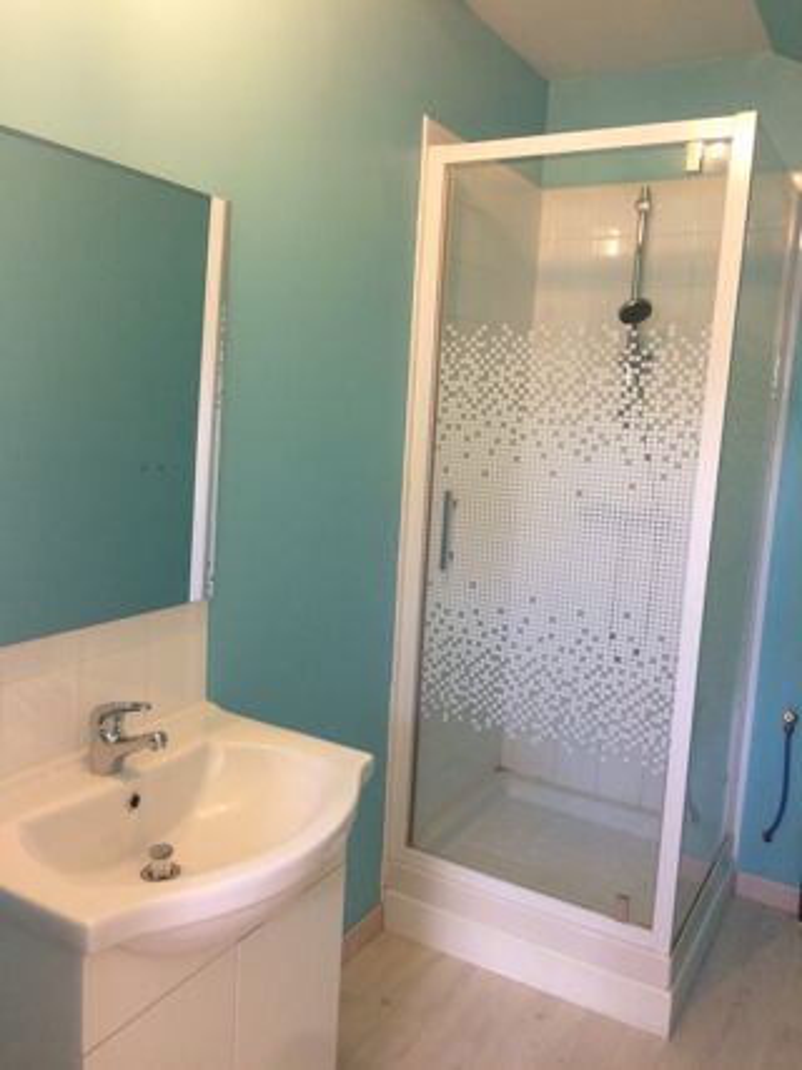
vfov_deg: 61.7
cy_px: 535
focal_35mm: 29
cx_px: 401
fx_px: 896
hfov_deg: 48.2
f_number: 2.2
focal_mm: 4.15
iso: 160
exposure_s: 1/33
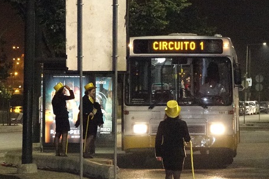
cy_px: 111
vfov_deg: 6.1
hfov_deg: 9.2
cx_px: 212
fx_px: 1673
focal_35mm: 224
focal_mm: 49.51
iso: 12800
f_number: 4
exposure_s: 1/125
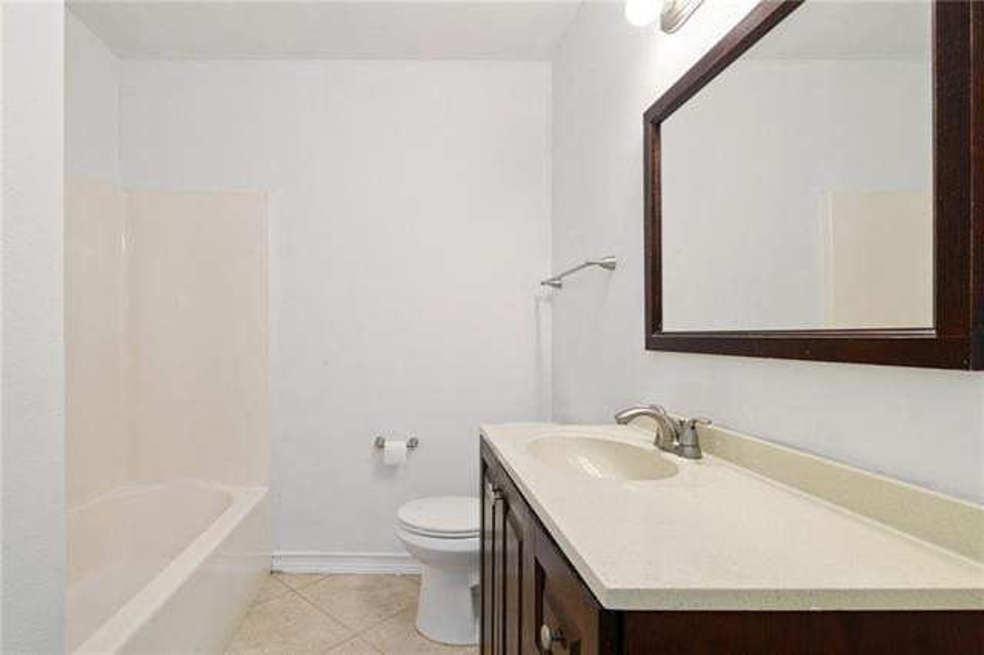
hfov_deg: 96.8
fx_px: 437
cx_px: 492
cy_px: 328
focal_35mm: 16
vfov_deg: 73.7
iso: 400
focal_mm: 16
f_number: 14
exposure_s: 1/8
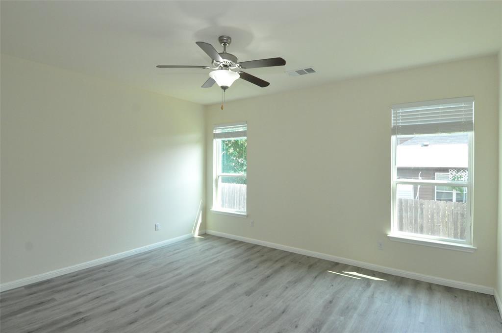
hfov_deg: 90.1
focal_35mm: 18
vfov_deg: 67.2
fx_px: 251
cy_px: 166
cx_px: 251
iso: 2000
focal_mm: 12
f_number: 7.1
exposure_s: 1/200
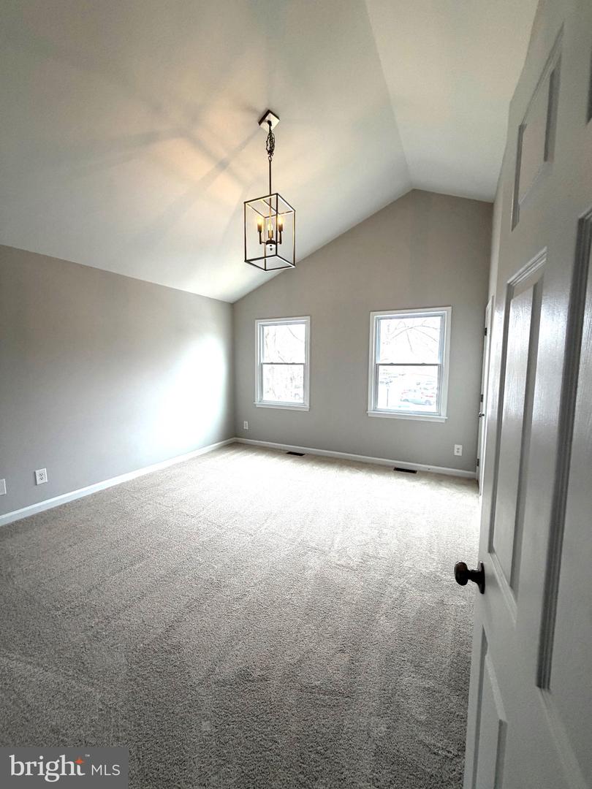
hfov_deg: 85.7
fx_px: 319
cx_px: 296
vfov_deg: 102.1
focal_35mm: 14
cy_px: 394
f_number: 2.2
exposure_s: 1/60
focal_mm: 2.22
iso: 200
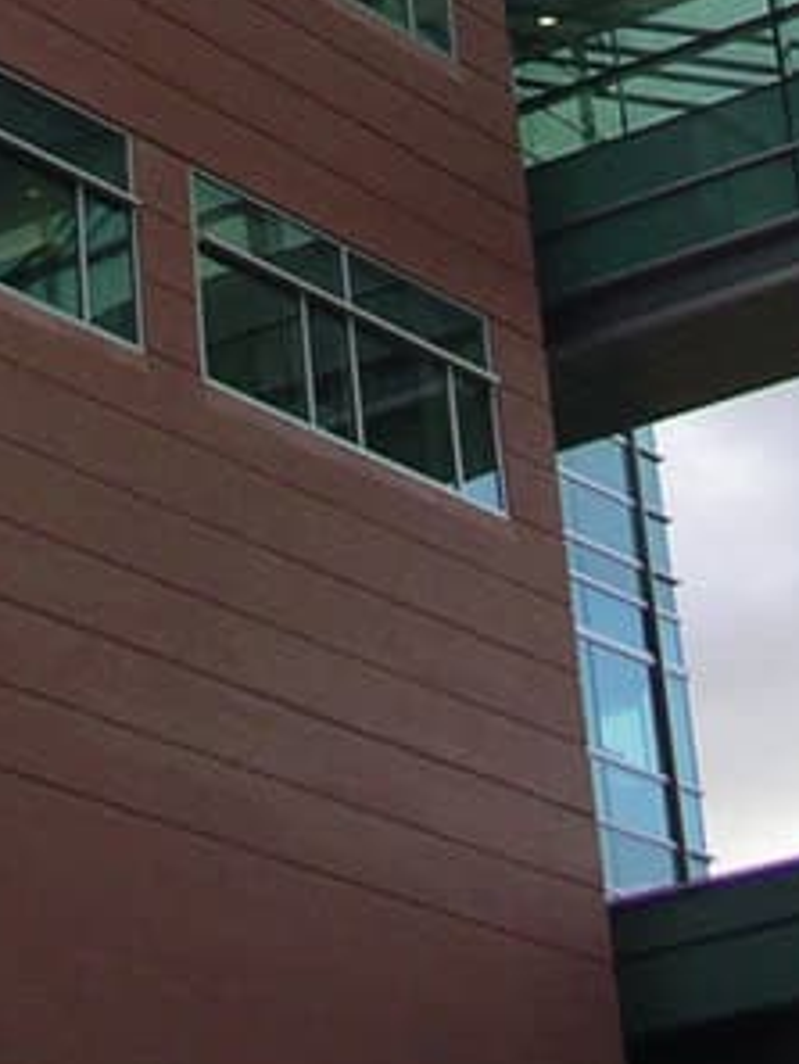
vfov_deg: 12.8
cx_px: 183
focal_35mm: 140
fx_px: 4306
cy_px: -822
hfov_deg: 10.6
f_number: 2.8
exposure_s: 1/200
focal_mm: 5.7
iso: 64
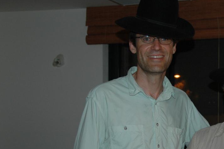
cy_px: 90
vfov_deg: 17.5
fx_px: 484
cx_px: 191
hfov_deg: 25.4
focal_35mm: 78
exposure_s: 1/60
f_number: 4.2
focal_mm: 29
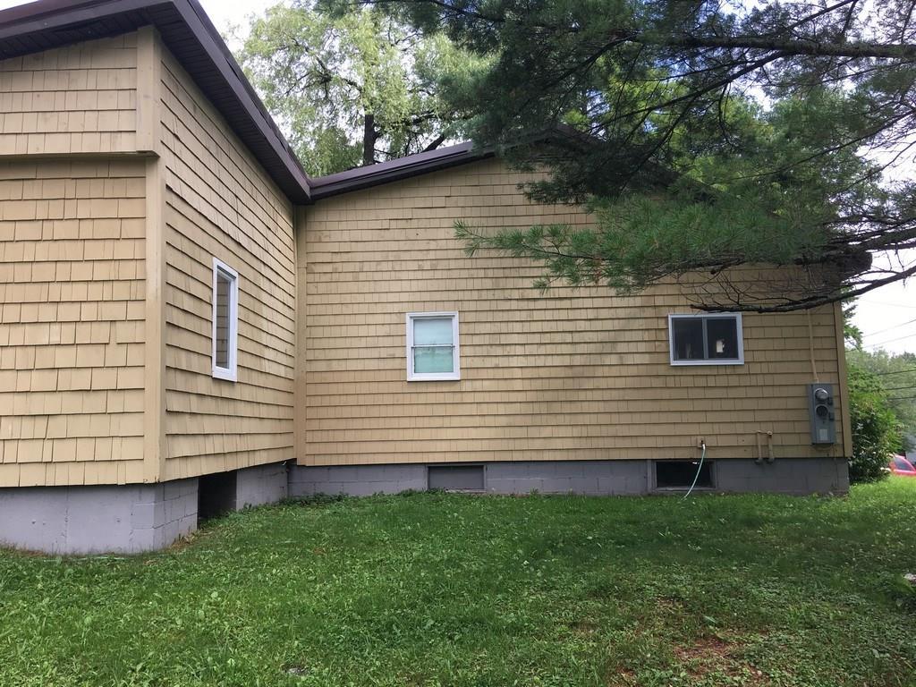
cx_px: 458
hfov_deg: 61.7
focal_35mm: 29
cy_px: 344
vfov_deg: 48.2
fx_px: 767
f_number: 2.2
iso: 25
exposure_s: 1/384
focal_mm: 4.15
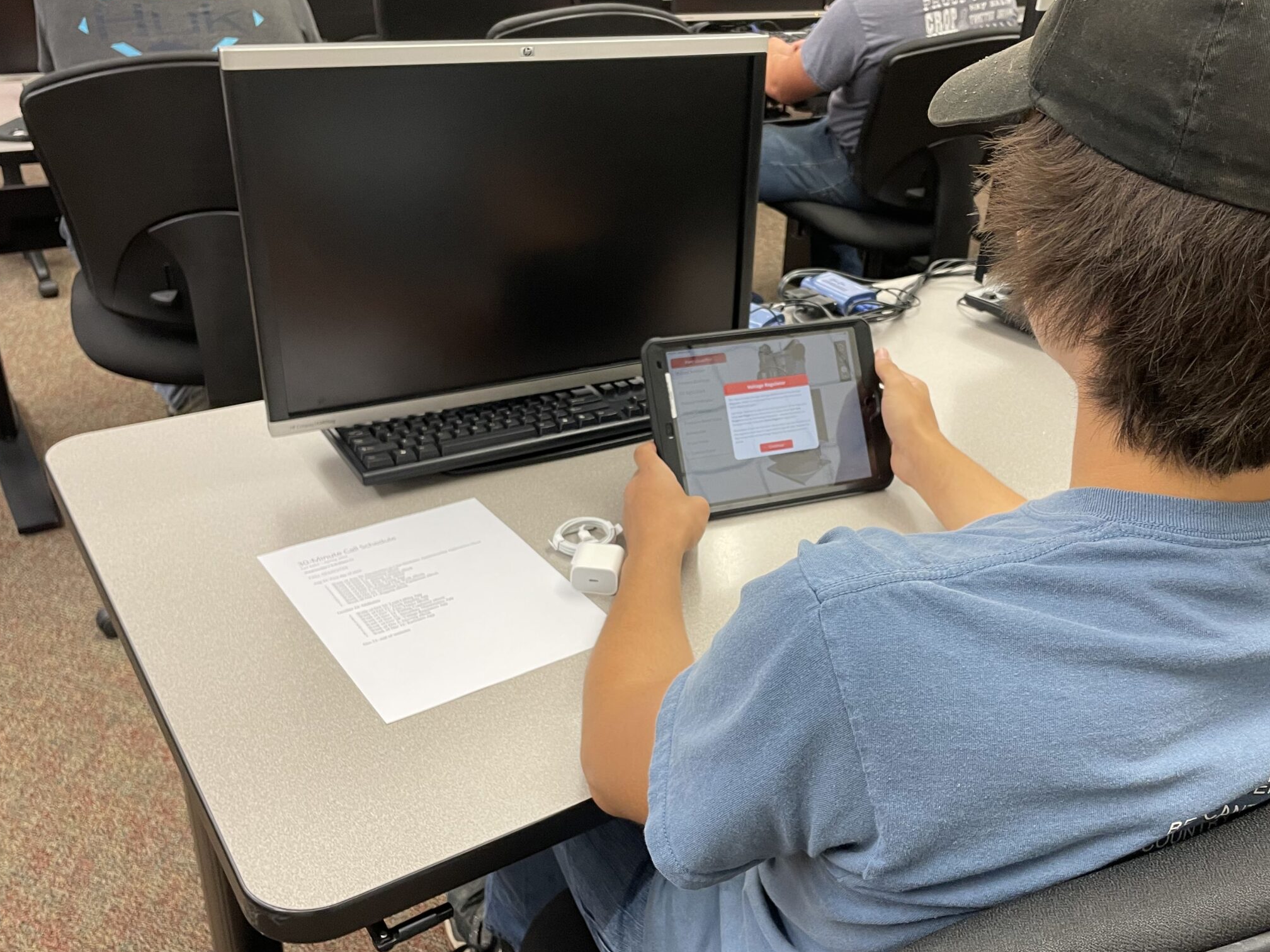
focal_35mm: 33
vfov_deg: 42.9
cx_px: 706
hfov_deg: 55.2
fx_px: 1211
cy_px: 507
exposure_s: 1/60
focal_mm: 4.2
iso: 100
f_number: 1.6
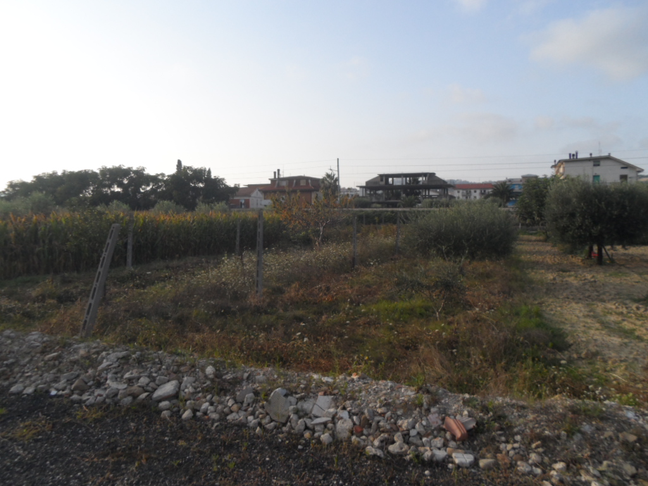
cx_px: 324
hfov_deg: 69.4
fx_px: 468
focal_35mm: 25
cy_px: 243
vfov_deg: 54.9
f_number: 9.2
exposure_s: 1/125
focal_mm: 4.5
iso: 100
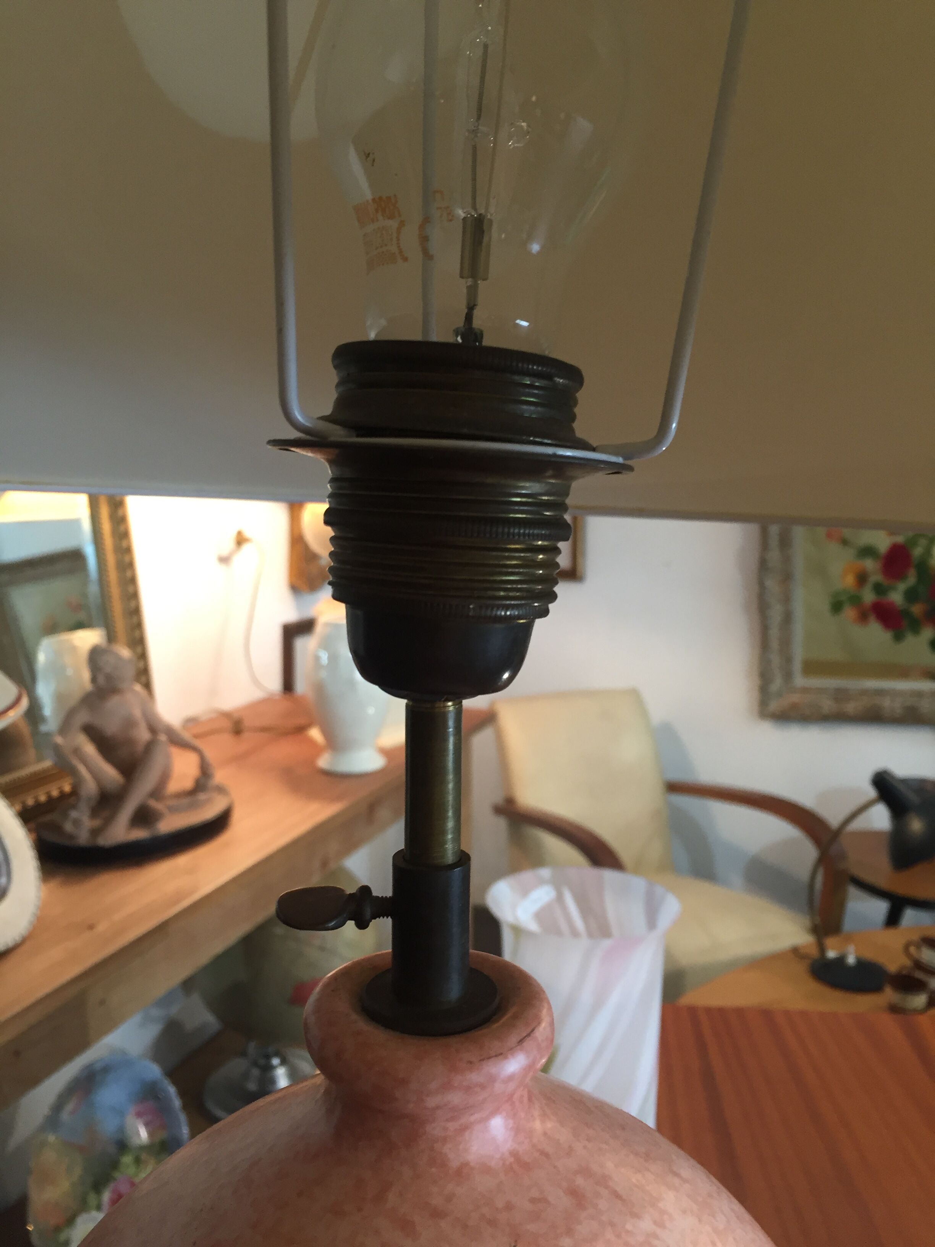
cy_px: 624
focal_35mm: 29
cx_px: 468
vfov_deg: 61.7
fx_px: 1044
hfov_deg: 48.2
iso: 125
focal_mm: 4.15
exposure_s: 1/33
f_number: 2.2
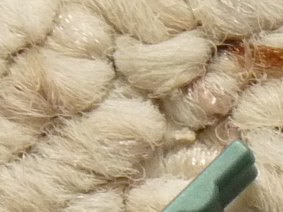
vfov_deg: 1.5
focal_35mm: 963
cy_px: 674
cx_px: 604
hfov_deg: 2.1
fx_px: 7871
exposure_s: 1/40
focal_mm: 24.5
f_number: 3.6
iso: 320
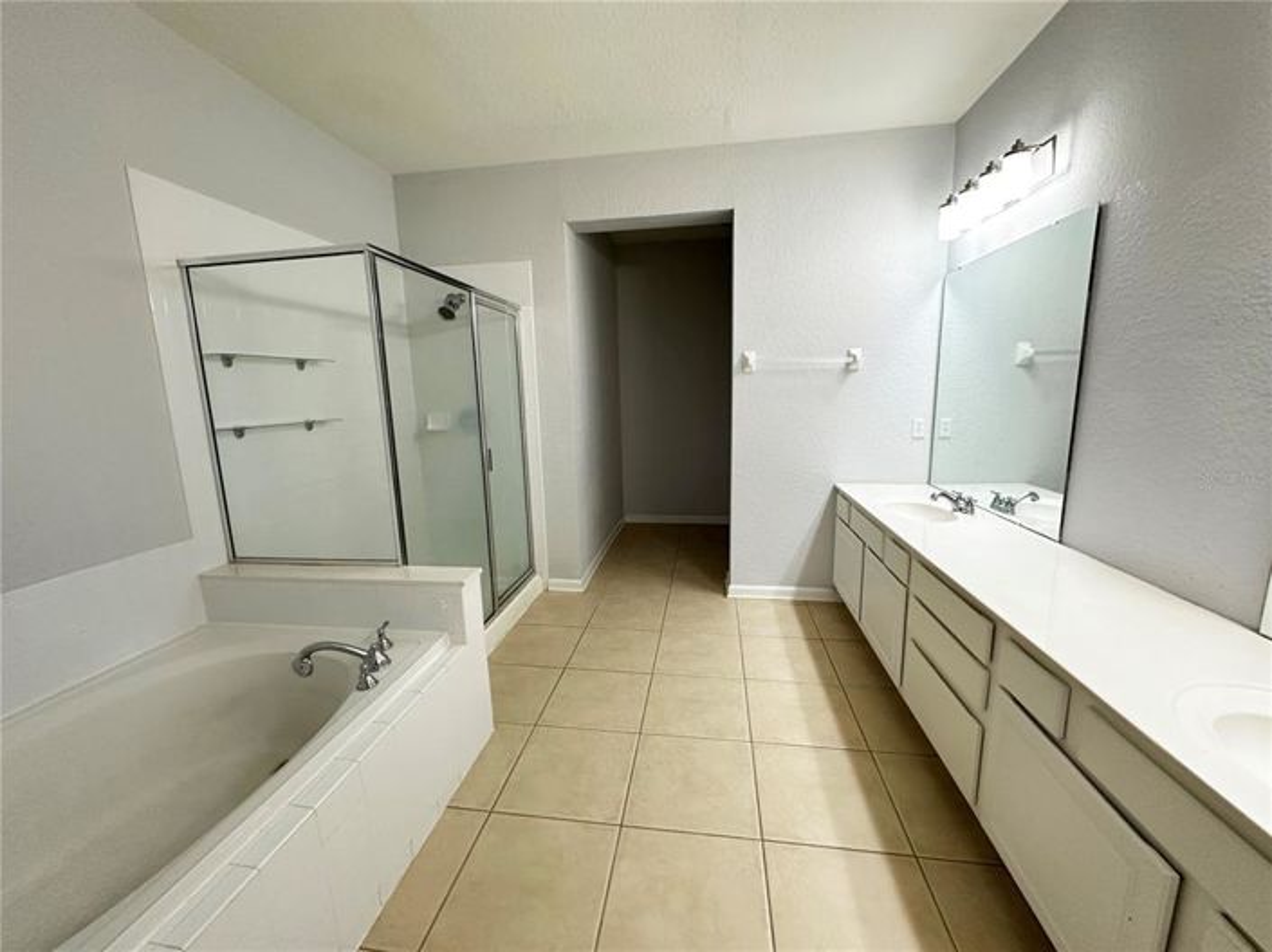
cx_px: 636
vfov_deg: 85.6
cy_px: 476
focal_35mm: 14
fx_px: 514
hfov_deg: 102.1
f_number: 2.2
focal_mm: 2.22
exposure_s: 1/120
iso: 200
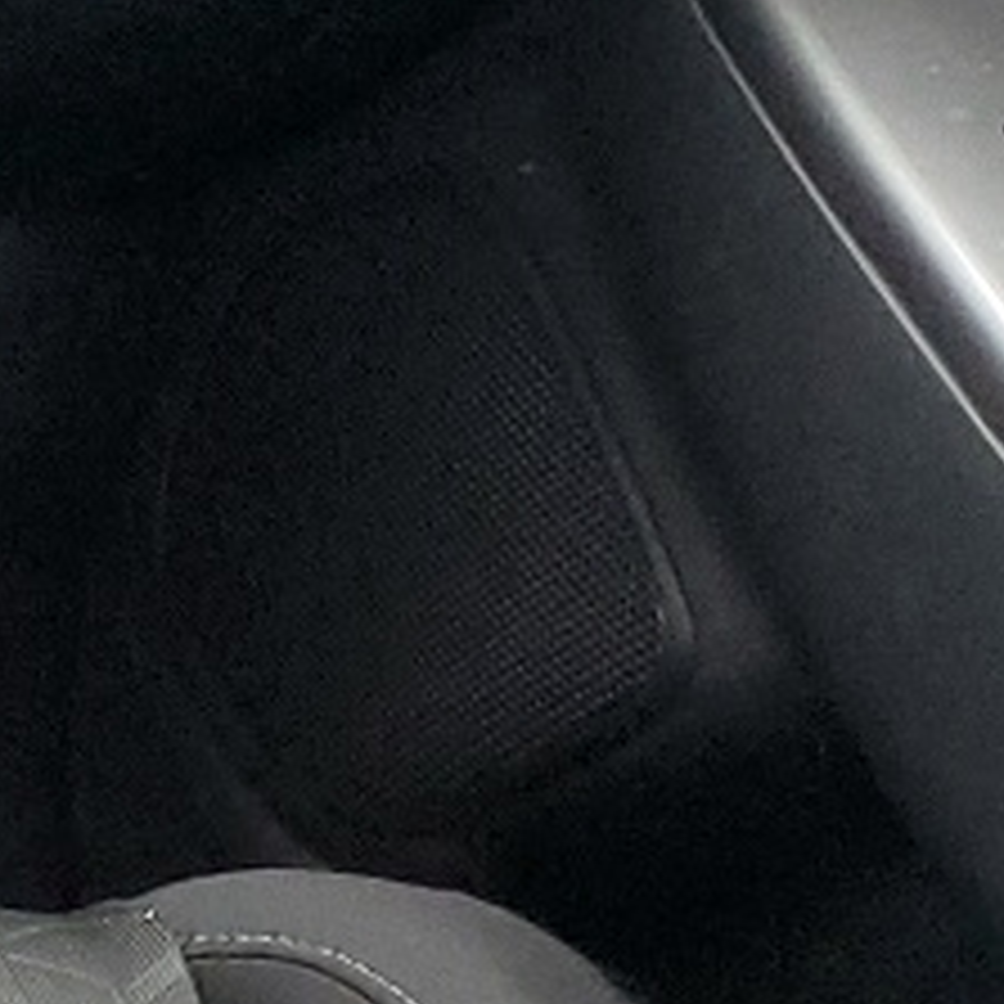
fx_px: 5414
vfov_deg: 10.6
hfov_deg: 8.1
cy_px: 536
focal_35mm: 165
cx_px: -2508
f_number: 1.5
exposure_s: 1/50
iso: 81
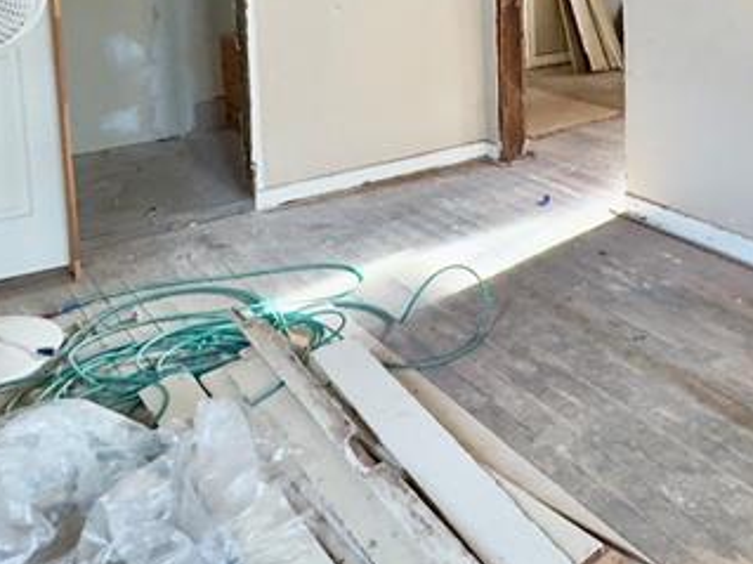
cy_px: -28
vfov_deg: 29.5
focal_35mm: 45
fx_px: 979
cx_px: 552
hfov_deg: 41.0
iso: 320
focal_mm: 2.22
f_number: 2.2
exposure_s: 1/93
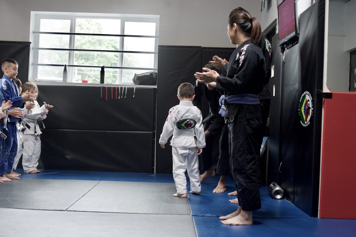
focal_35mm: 50
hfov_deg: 39.6
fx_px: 494
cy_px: 118
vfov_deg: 27.0
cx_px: 178
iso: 250
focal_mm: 50
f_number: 4
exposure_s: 1/50
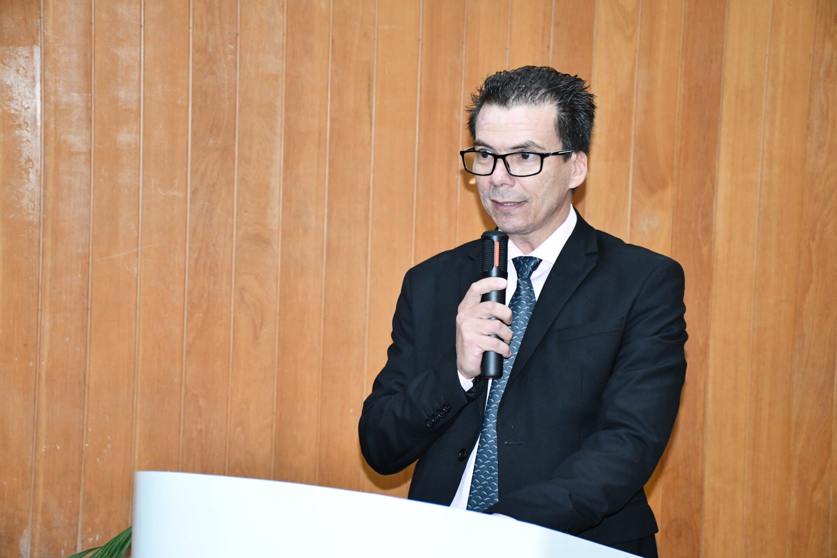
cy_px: 279
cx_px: 418
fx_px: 1813
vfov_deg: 17.5
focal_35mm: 78
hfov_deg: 26.0
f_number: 4.8
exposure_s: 1/60
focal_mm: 52
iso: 2000
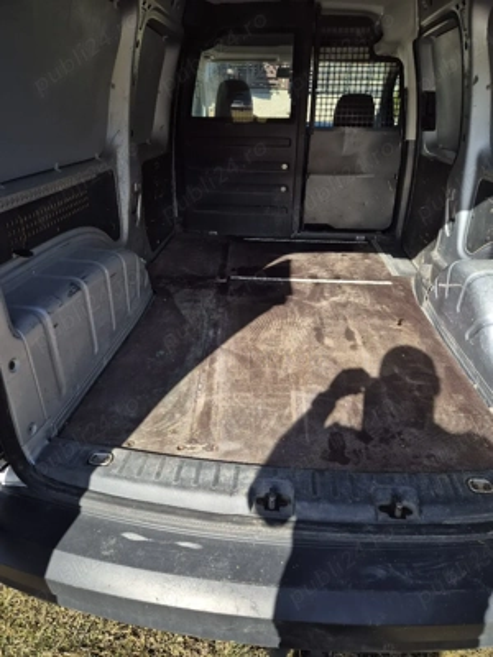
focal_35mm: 23
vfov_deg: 73.9
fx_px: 437
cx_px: 246
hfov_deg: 58.9
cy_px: 328
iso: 25
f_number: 1.8
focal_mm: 5.4
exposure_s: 1/500
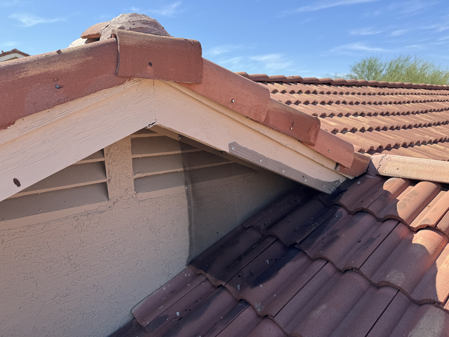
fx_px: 311
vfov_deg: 56.8
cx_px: 224
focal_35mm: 24
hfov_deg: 71.6
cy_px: 168
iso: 80
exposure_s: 1/1923
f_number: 1.78
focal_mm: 6.76
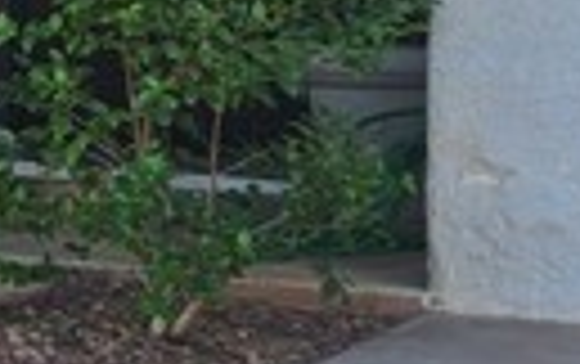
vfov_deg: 10.8
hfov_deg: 13.1
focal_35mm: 121
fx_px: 1915
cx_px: -796
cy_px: 36
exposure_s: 1/253
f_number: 1.8
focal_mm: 5.4
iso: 25
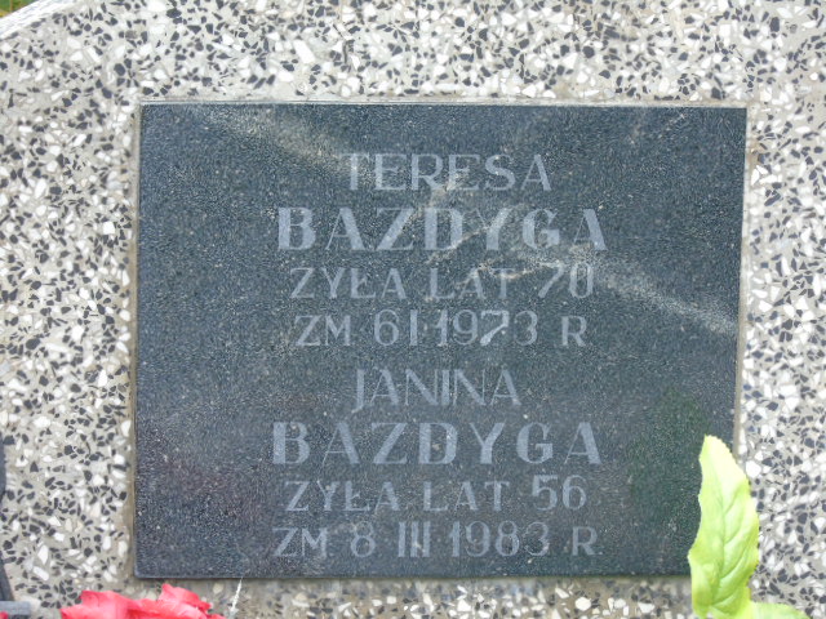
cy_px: 310
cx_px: 413
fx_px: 4438
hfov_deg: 10.6
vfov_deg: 8.0
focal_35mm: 186
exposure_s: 1/125
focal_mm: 33
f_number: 5
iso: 320
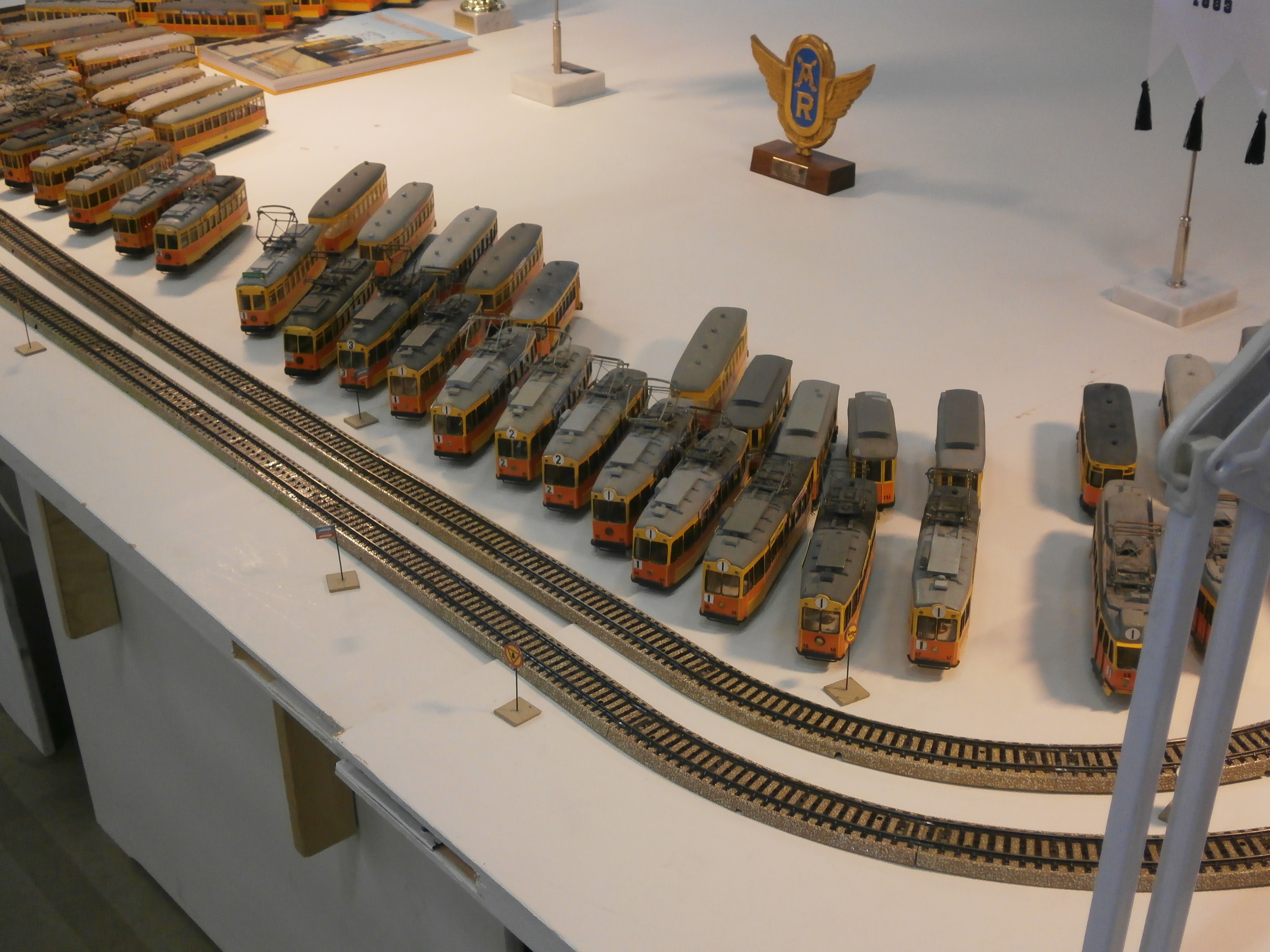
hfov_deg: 40.4
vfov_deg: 30.9
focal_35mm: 47
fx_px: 1724
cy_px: 476
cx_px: 635
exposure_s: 1/25
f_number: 3.4
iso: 200
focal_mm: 8.3
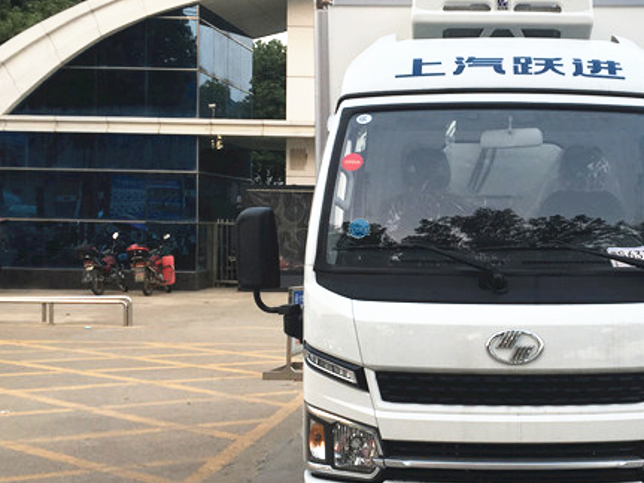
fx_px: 1060
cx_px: 490
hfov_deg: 33.1
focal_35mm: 57
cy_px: 262
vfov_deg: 25.7
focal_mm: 4.15
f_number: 2.2
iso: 25
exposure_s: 1/50
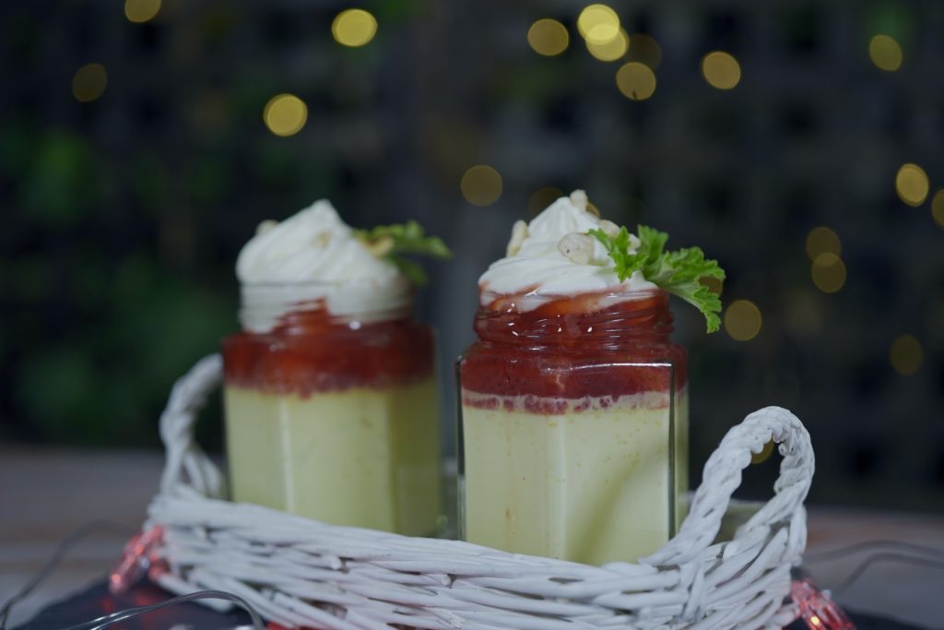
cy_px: 315
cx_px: 472
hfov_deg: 39.6
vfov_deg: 27.0
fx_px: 1311
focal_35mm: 50
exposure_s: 1/250
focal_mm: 50
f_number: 2.8
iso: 400
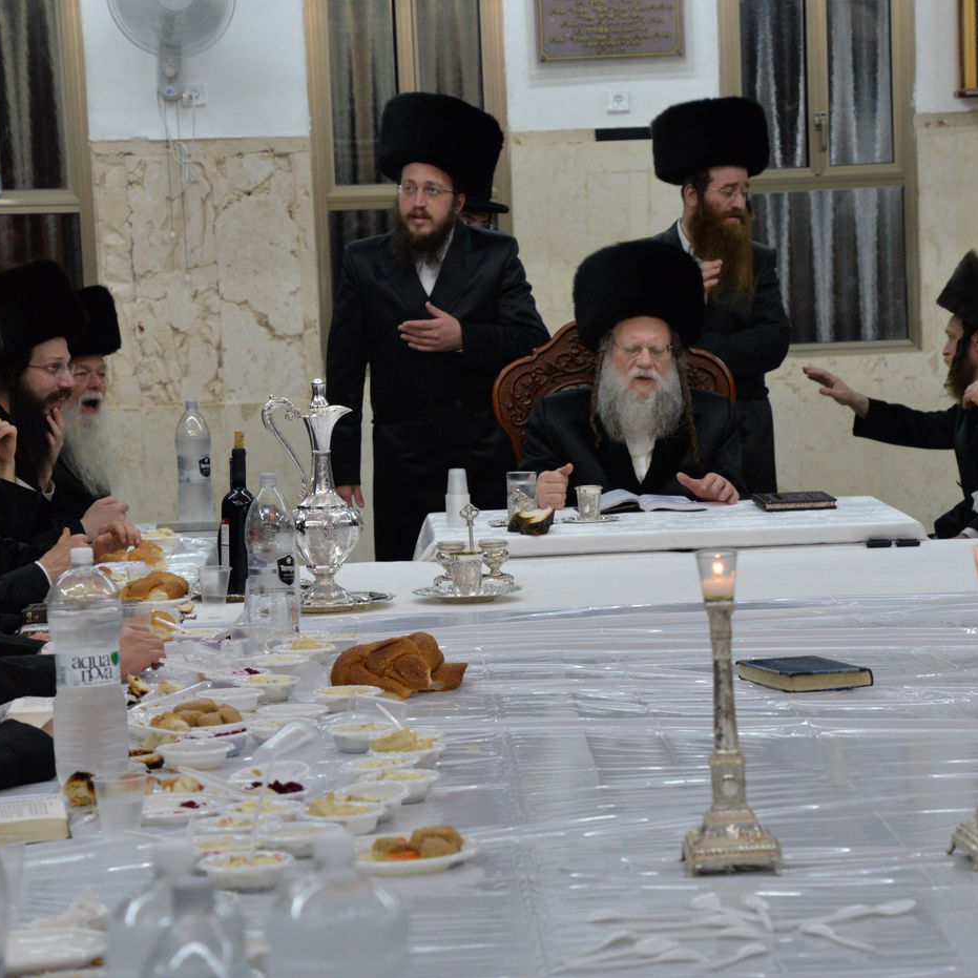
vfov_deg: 15.2
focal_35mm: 115
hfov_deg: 15.1
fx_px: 3676
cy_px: 490
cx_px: 590
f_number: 8
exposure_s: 1/250
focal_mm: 90
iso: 3200
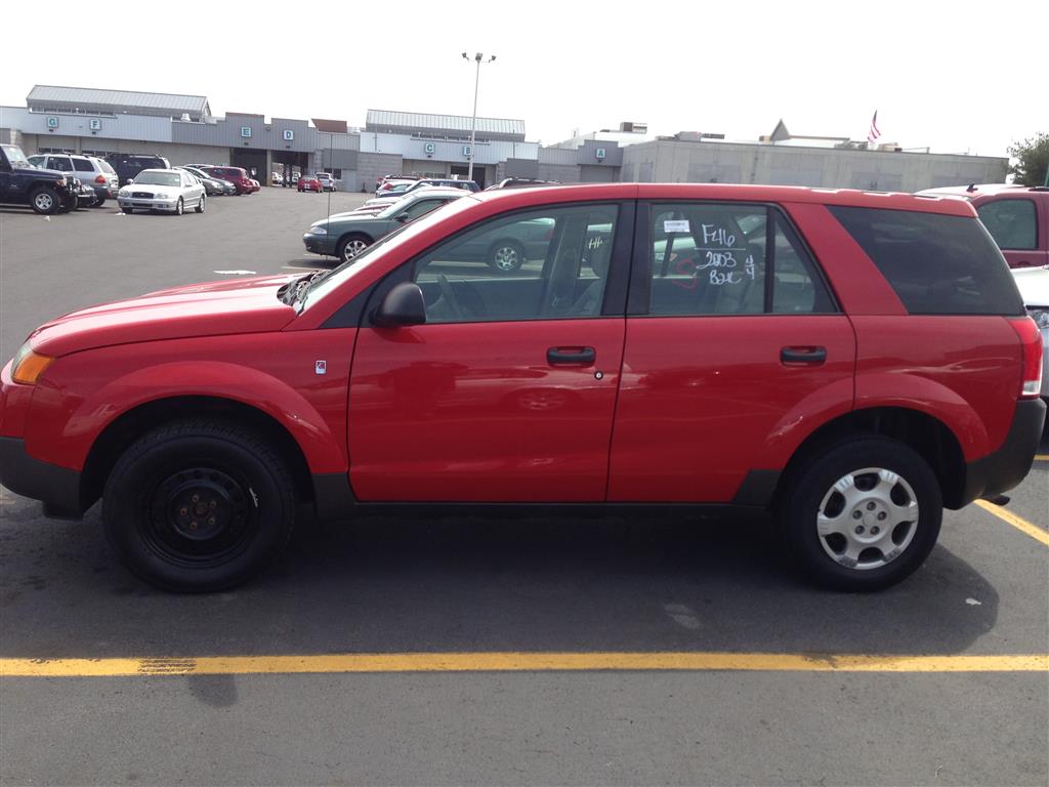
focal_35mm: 33
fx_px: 1000
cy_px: 394
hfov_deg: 55.4
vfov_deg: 42.9
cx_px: 524
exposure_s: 1/763
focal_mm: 4.13
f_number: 2.4
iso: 50
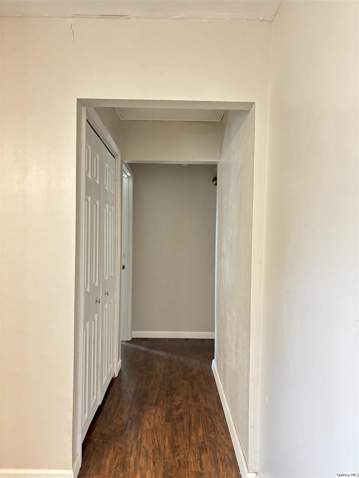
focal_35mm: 26
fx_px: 360
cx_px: 180
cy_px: 239
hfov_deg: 53.1
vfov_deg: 67.3
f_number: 1.6
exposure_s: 1/40
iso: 640
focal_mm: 5.96
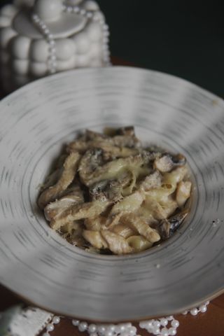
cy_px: 168
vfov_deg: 43.6
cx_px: 112
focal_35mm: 45
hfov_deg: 29.9
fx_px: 420
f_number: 1.4
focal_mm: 30
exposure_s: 1/100
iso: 250
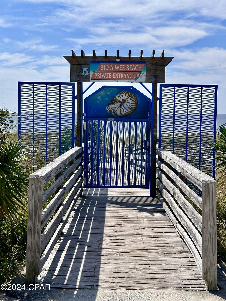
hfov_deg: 30.3
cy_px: 150
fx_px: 418
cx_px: 113
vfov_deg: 39.7
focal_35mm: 48
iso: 64
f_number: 1.78
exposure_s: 1/6211
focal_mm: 6.86
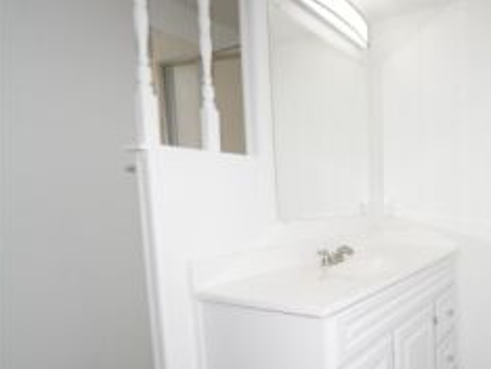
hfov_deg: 64.6
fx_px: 327
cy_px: 230
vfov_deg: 58.3
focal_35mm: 23
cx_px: 418
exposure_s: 1/4000
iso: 3200
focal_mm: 14
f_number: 4
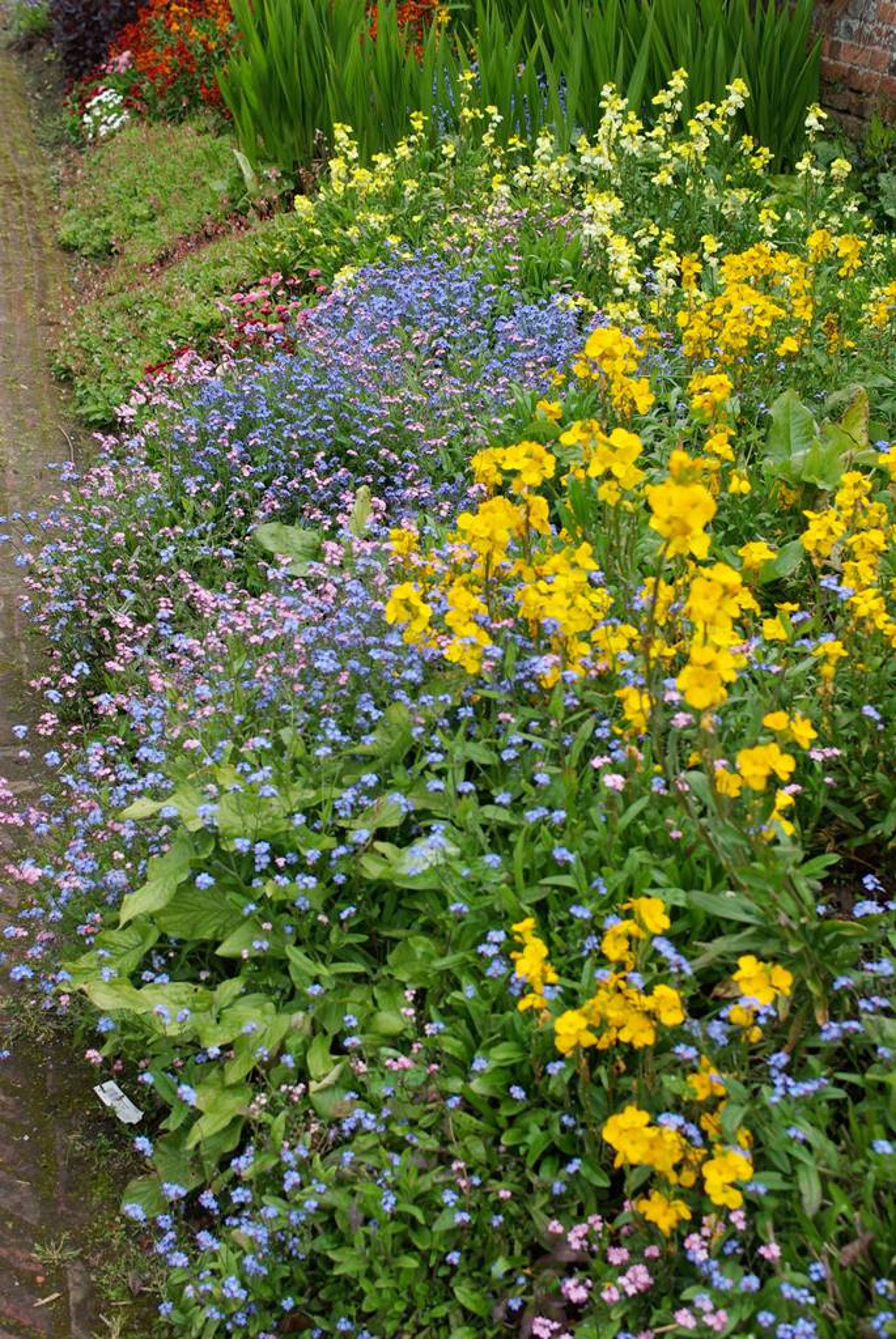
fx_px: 1955
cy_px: 670
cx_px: 448
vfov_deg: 37.8
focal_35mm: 52
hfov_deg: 25.8
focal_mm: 35
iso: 100
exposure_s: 1/180
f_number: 5.6
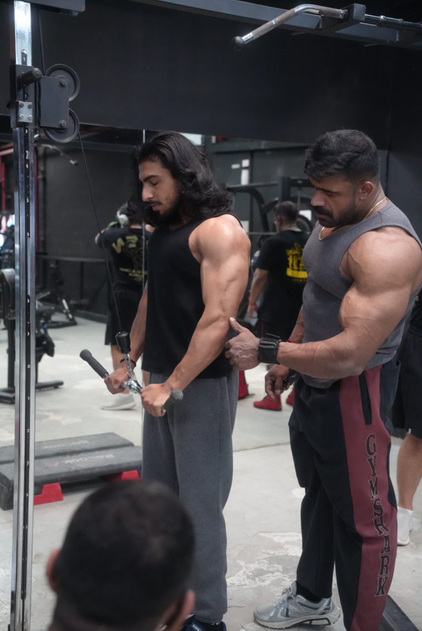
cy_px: 316
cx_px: 211
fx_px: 816
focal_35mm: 46
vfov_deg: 42.3
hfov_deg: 29.0
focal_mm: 46.5
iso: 10000
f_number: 4
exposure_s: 1/160
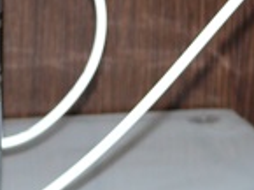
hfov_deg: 5.8
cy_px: -17
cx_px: -121
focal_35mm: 339
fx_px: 2481
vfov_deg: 4.4
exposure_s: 1/30
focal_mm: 23
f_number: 3.6
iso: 100
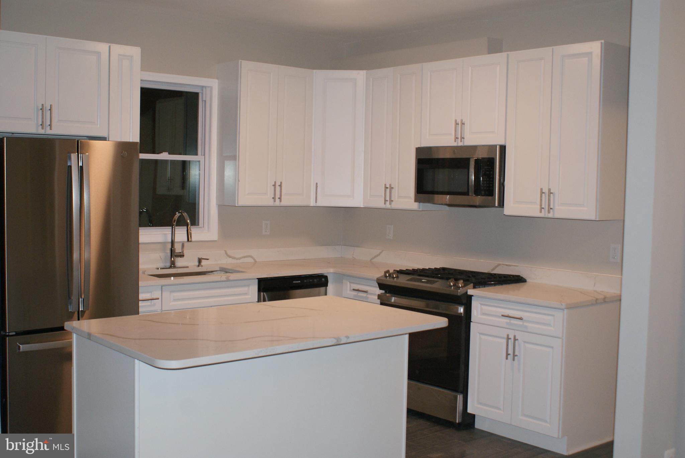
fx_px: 743
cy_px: 229
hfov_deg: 49.5
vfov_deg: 34.3
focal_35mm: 39
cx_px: 342
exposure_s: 1/60
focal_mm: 26
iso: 400
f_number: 5.6
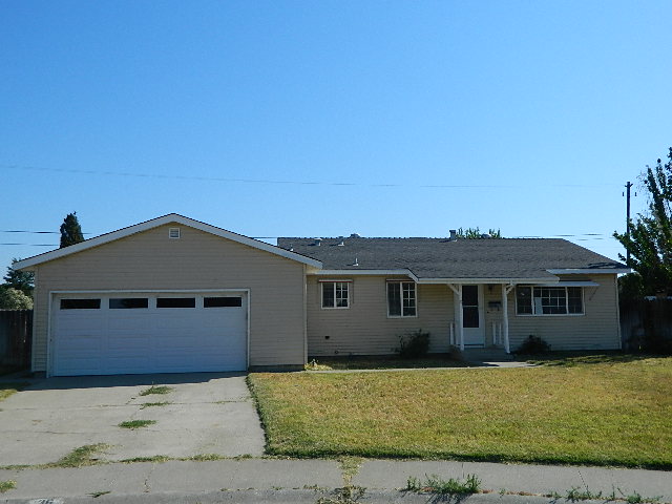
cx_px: 336
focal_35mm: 31
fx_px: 602
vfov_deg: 45.4
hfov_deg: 58.4
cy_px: 252
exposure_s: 1/200
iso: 80
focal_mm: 5.6
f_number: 9.1
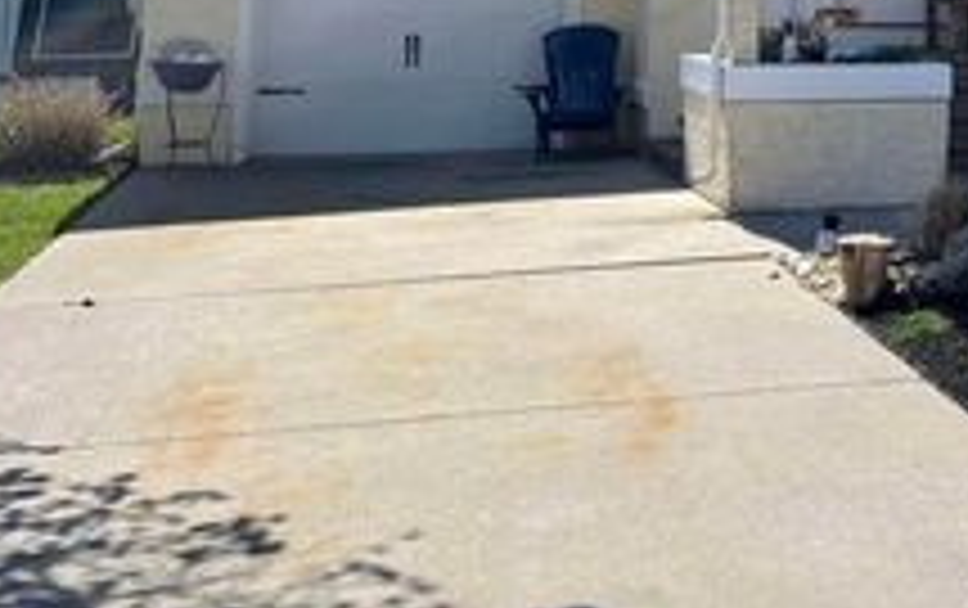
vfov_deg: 19.0
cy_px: -164
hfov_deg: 30.6
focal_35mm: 64
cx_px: 860
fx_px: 1691
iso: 32
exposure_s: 1/3610
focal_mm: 4.2
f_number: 1.6
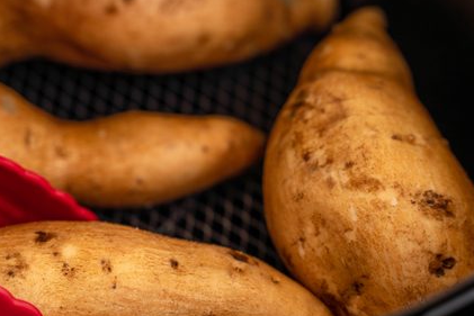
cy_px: 161
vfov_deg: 11.3
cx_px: 181
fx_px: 1594
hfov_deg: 16.9
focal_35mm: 121
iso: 100
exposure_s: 1/60
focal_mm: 75
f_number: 5.6
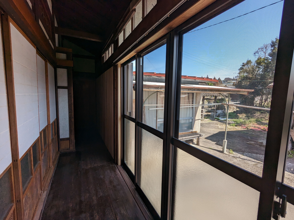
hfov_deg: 94.5
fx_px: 136
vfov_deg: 78.1
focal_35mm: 16
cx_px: 147
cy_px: 110
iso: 46
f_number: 2.2
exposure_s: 1/563
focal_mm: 2.35
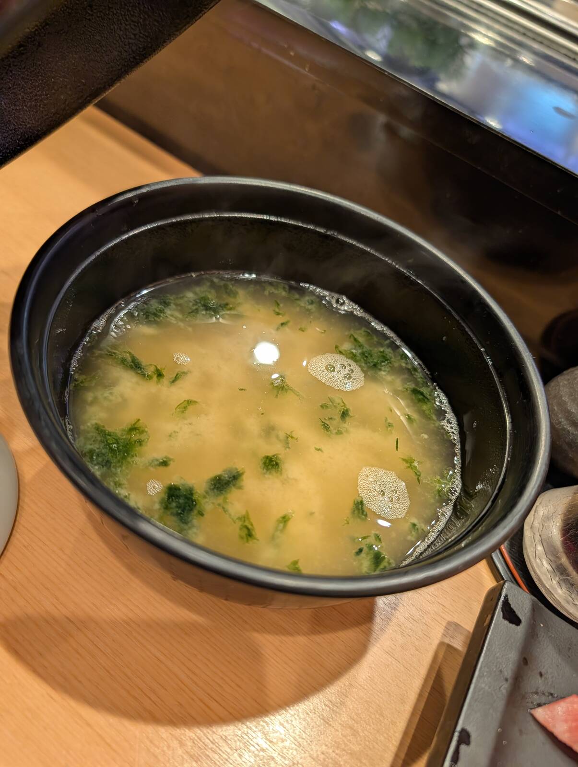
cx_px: 289
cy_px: 384
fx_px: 533
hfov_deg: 56.9
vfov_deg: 71.5
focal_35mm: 24
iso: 237
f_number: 1.68
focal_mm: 6.9
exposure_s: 1/100
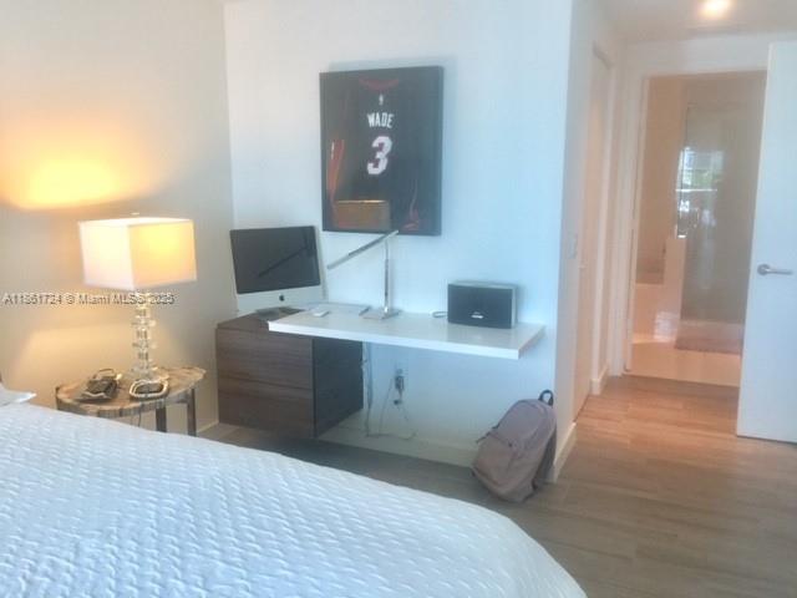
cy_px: 299
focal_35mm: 29
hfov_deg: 61.7
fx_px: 668
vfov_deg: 48.2
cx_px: 398
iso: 50
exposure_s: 1/30
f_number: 2.2
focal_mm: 4.15
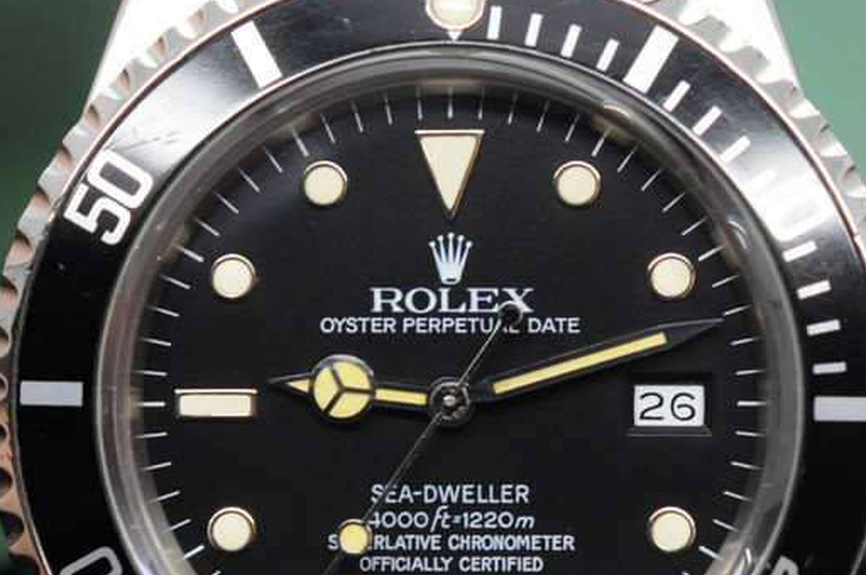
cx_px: 418
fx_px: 3387
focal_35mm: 141
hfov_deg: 14.6
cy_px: 411
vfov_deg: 9.7
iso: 1000
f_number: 5.6
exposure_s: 1/200
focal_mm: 40
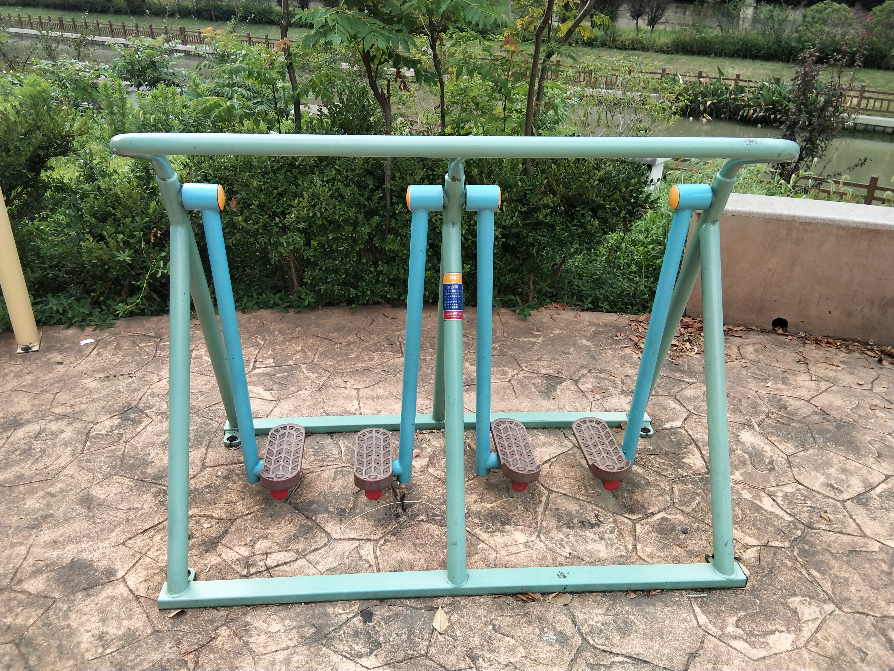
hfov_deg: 58.4
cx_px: 447
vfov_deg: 45.4
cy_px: 336
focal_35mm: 31
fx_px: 801
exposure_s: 1/157
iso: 50
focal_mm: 3.69
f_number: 2.2
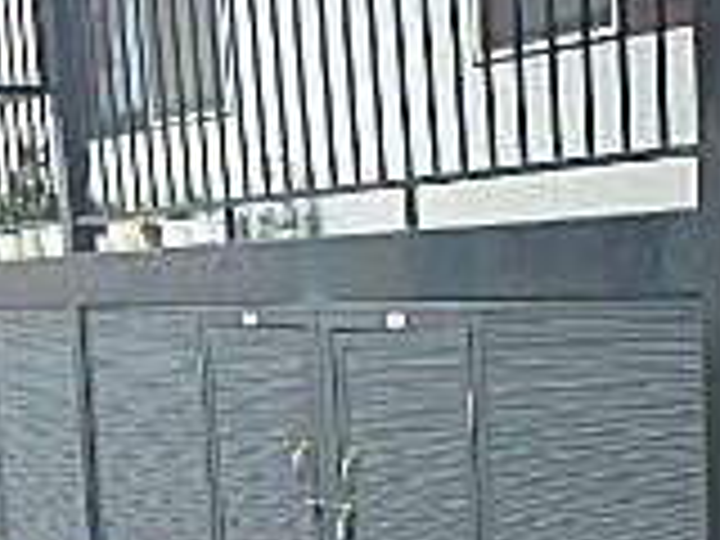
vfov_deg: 16.7
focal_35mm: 84
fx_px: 1747
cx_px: 531
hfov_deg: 23.1
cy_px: 670
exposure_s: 1/200
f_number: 3.5
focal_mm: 3.7
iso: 125
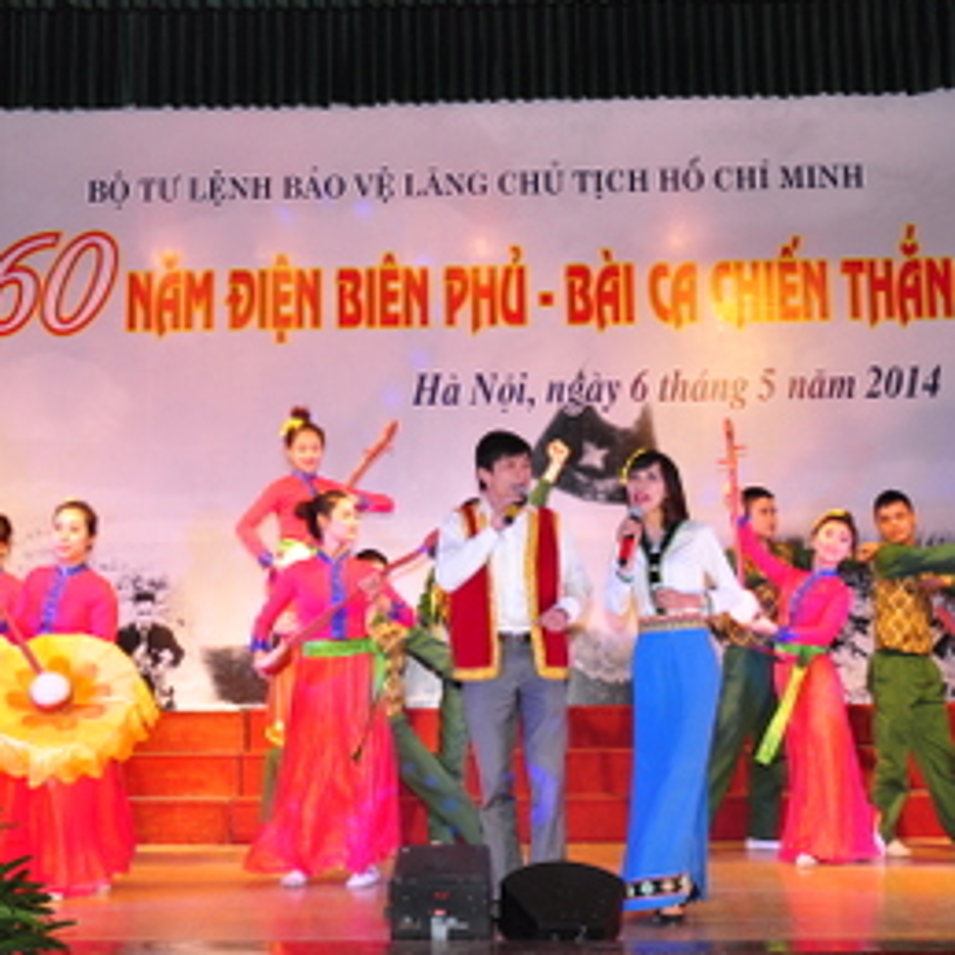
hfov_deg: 29.1
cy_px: 446
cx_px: 428
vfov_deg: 29.1
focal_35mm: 59
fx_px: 1842
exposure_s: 1/160
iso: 400
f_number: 5
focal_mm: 24
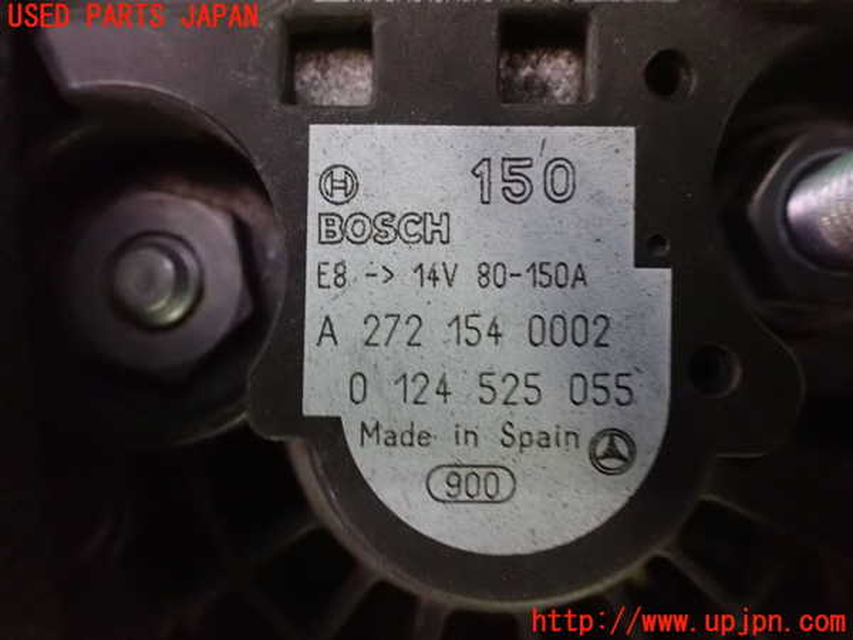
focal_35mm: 30
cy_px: 320
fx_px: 739
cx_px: 426
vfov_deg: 46.8
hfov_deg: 60.0
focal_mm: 5.4
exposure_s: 1/15
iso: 1600
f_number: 2.3
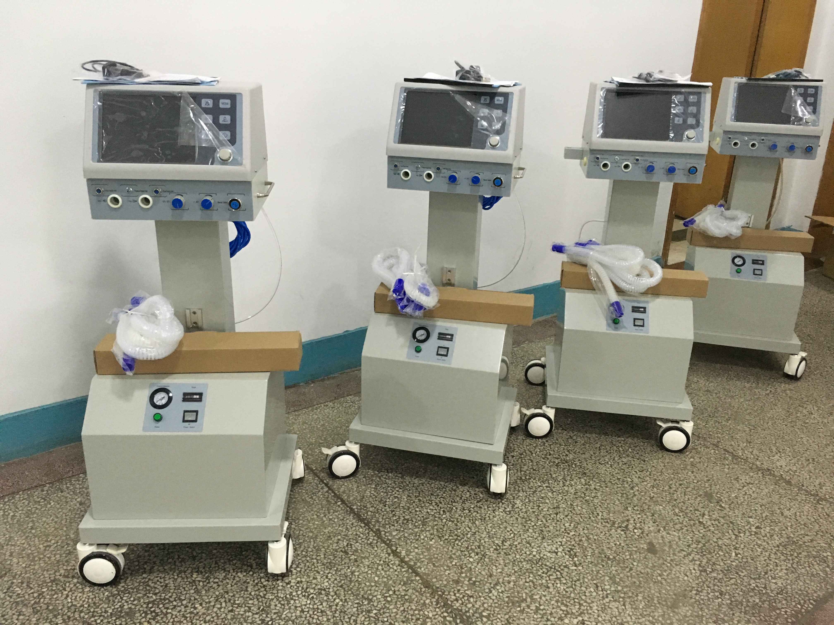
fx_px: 699
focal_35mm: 29
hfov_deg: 61.7
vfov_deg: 48.2
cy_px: 312
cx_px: 417
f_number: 2.2
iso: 200
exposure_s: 1/17
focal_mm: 4.15
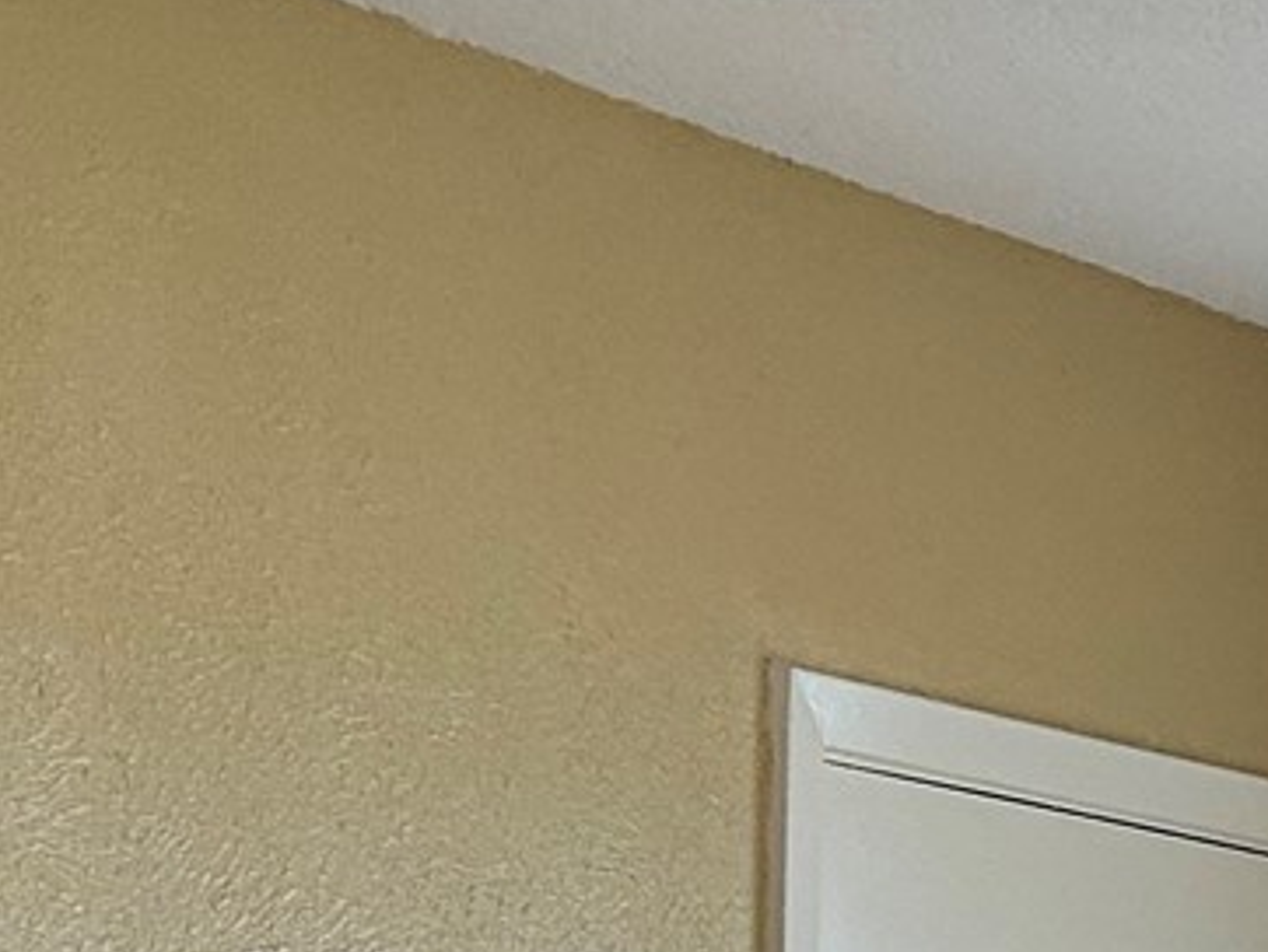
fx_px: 5388
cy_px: 1382
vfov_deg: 9.8
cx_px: 2238
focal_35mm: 147
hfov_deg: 12.3
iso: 100
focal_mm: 5.7
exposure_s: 1/121
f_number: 1.5
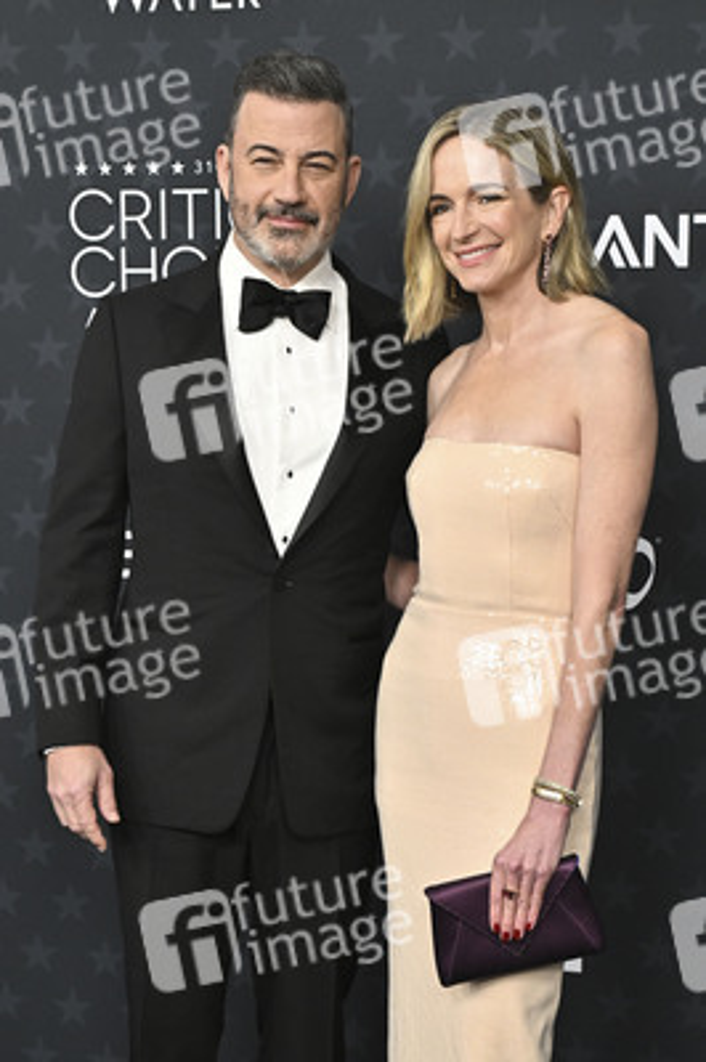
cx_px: 353
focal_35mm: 43
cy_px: 531
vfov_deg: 45.5
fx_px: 1267
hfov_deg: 31.1
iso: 1250
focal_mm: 43
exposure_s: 1/320
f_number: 5.6
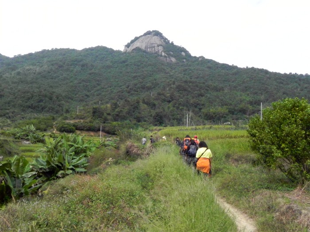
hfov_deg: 55.4
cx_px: 155
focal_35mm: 33
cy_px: 116
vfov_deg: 42.9
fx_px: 296
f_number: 8
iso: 1600
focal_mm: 5.9
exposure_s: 1/1639
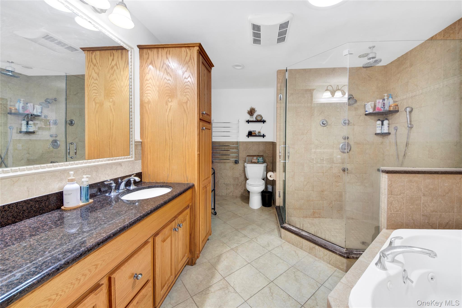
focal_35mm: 12
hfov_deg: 112.6
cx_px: 231
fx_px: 154
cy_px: 154
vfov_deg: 90.0
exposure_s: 1/4
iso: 250
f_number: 8
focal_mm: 8
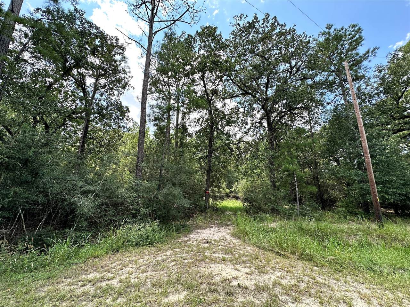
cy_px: 154
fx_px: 166
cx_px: 205
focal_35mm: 14
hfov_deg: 102.1
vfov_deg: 85.7
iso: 40
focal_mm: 2.22
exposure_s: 1/321
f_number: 2.2
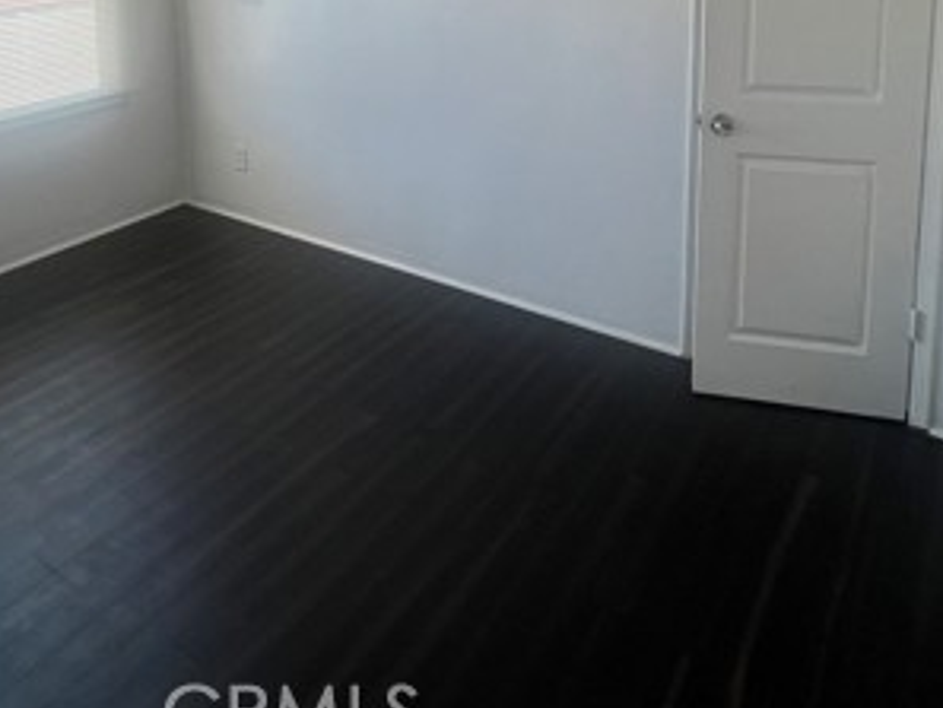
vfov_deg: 42.7
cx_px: 343
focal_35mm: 28
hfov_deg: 62.4
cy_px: -3
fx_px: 763
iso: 32
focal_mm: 1.57
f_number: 1.8
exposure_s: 1/99
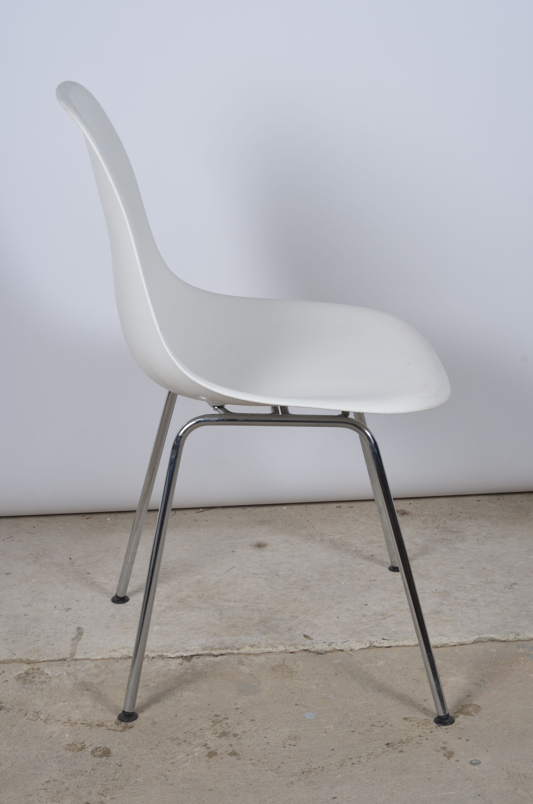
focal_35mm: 75
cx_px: 266
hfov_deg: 18.1
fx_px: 1673
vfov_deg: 27.0
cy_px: 402
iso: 100
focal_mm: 50
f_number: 11
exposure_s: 1/125
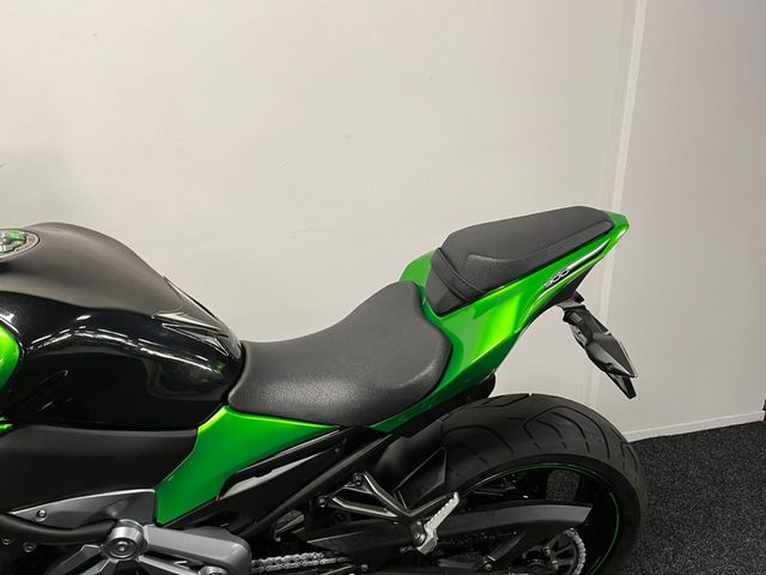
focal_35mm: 26
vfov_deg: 53.1
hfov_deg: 67.3
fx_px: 575
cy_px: 288
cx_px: 383
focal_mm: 5.1
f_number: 1.6
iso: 80
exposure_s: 1/50
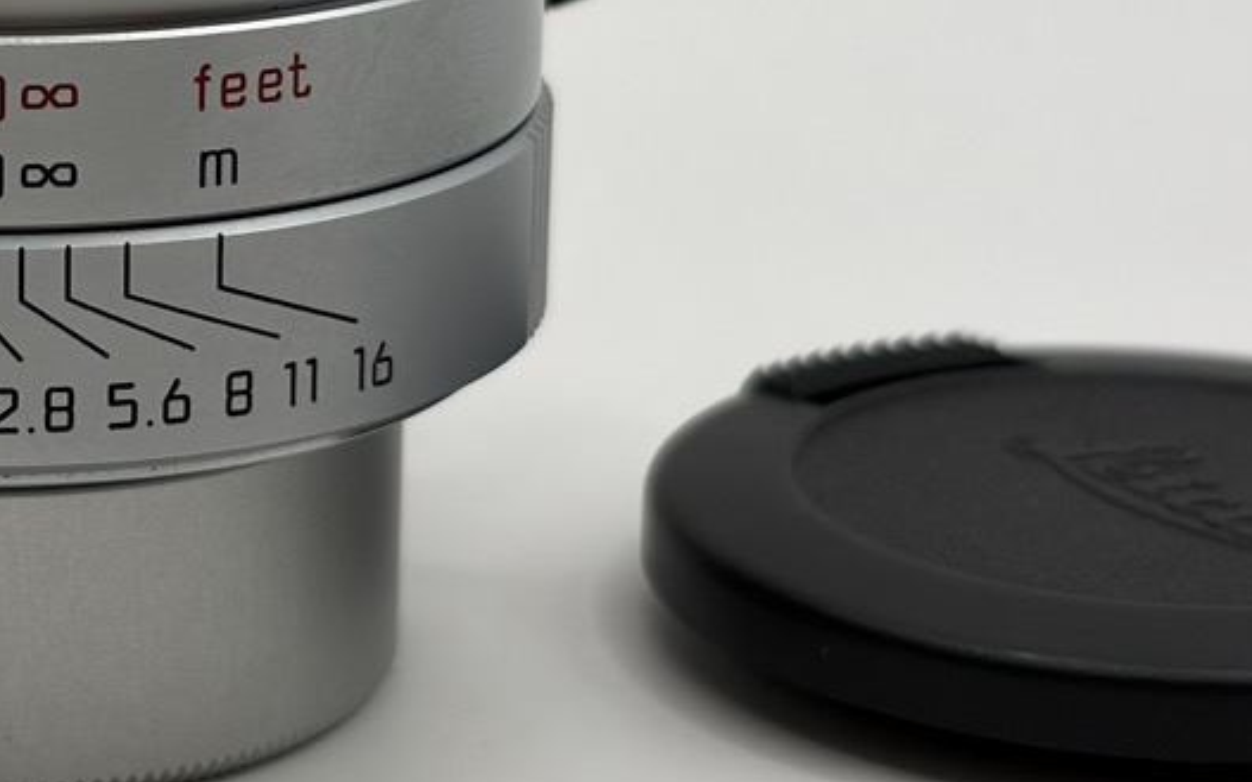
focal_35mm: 134
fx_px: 4571
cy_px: 112
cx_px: 50
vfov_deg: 9.7
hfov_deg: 15.4
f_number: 1.6
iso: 32
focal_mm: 5.96
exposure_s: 1/290
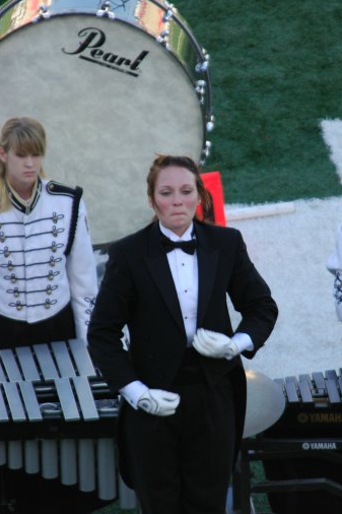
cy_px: 266
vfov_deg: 2.9
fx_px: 10138
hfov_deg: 1.9
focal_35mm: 711
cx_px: 198
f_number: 5.6
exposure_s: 1/160
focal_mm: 400
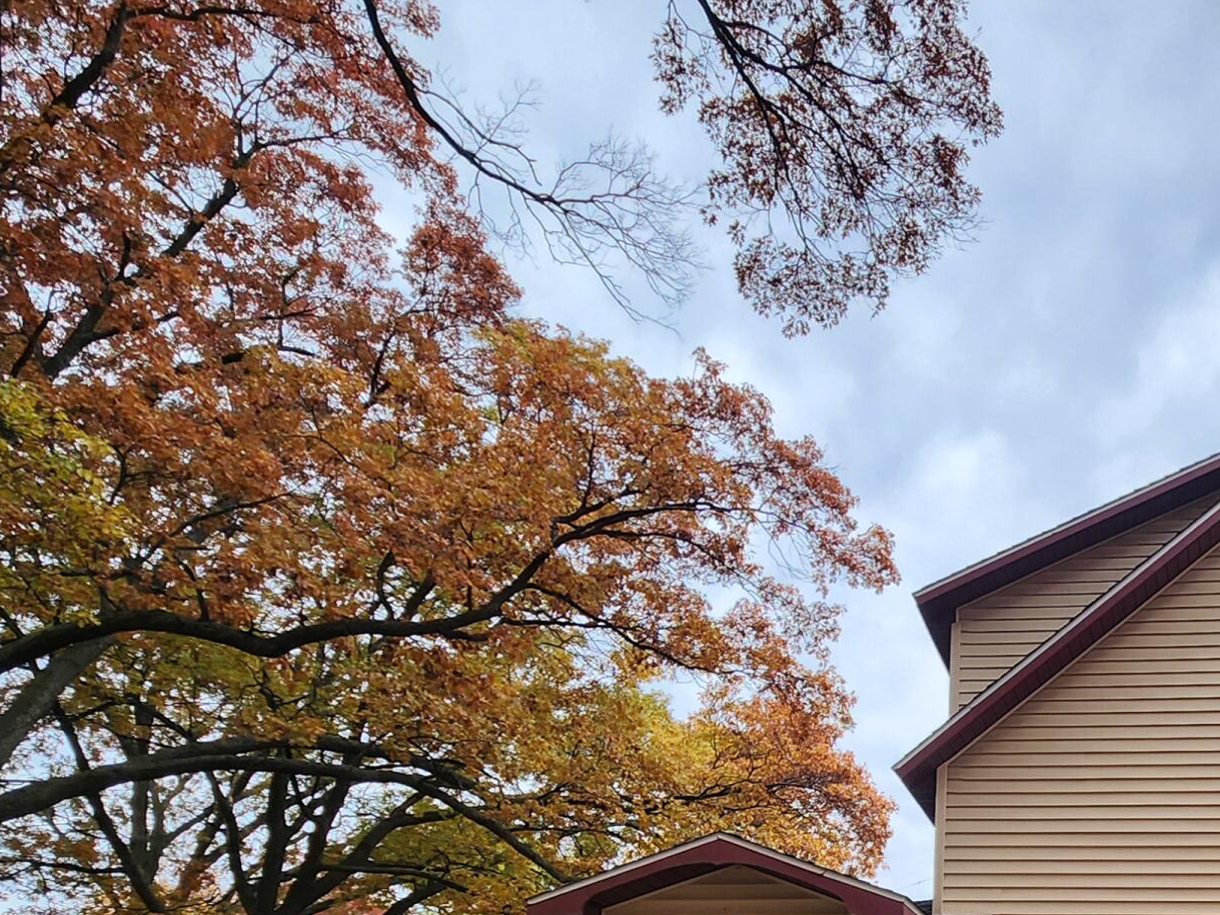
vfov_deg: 37.3
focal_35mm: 32
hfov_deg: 50.7
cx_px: 1088
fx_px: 1128
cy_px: 997
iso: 50
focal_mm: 2.2
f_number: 2.2
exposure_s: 1/362
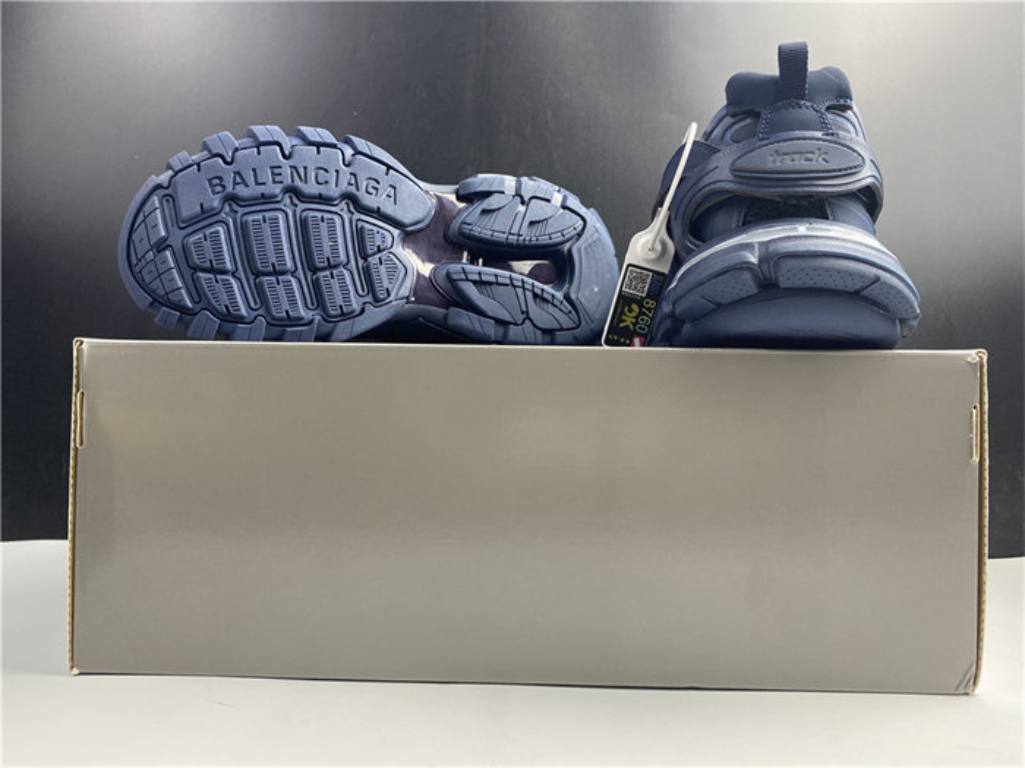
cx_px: 512
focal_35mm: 26
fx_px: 770
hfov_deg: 67.3
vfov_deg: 53.1
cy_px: 384
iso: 125
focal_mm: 4.25
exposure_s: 1/100
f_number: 1.8
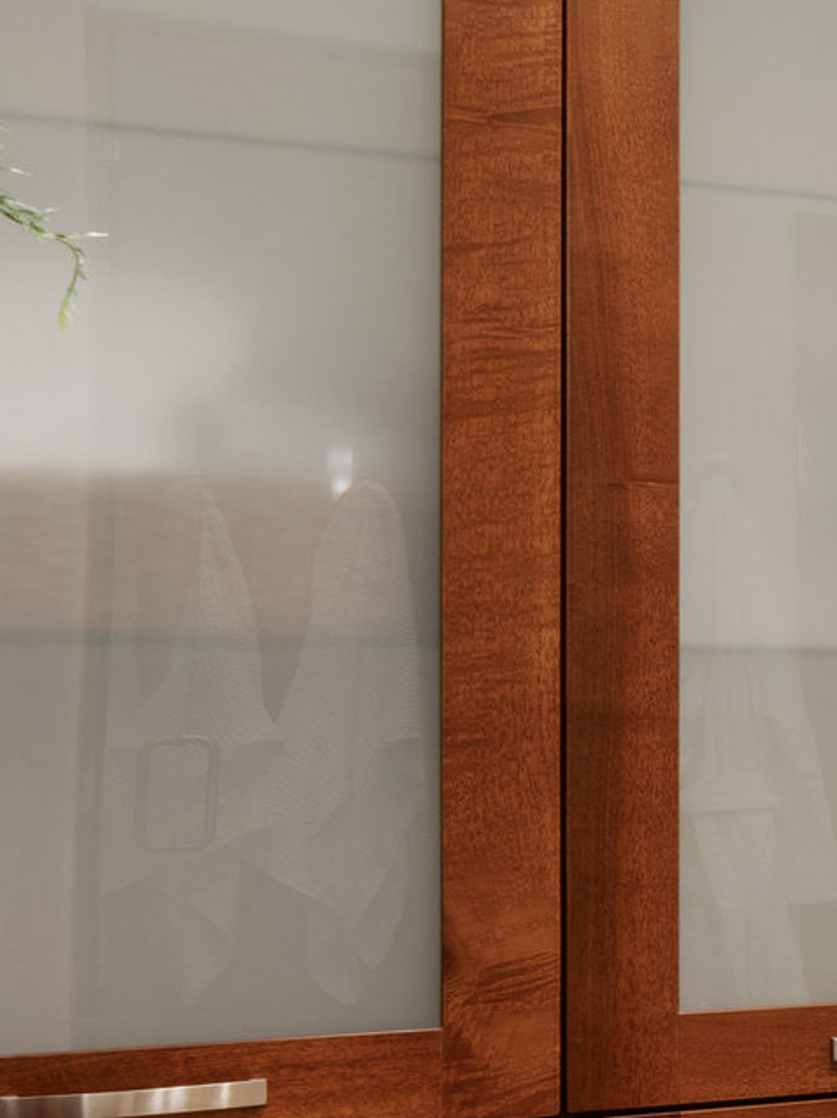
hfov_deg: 10.3
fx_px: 2808
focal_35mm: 87
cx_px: 2692
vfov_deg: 22.5
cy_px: 707
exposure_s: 3.2
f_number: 10
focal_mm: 16
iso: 100
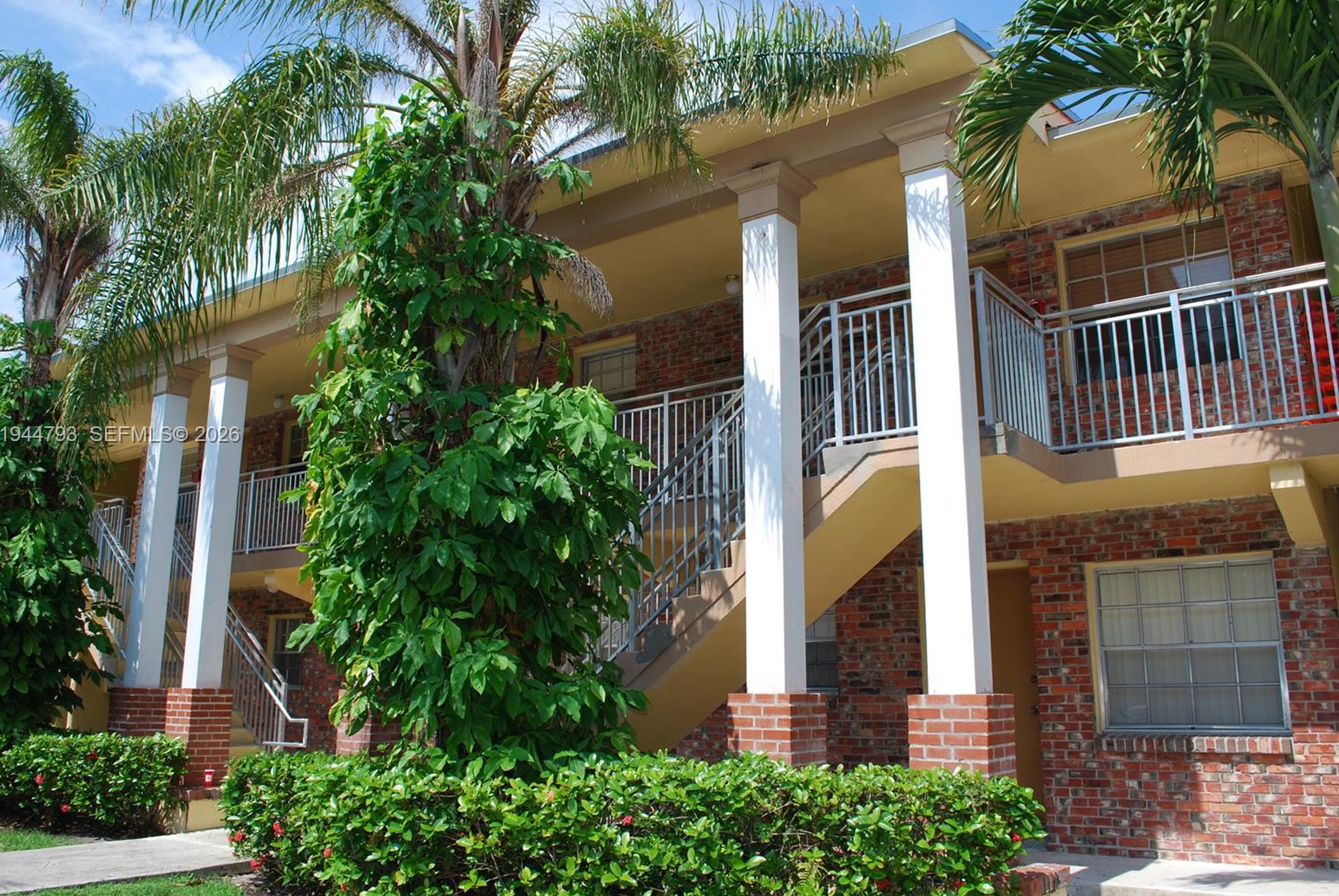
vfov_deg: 46.5
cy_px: 436
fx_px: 1042
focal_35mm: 28
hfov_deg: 65.4
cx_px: 664
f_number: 8
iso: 100
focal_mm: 18
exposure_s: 1/200
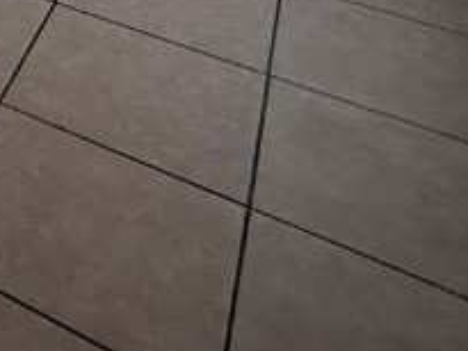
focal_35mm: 70
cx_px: -326
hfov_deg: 21.0
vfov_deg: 14.8
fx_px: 947
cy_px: -454
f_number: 2.2
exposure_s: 1/99
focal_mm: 2.22
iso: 200
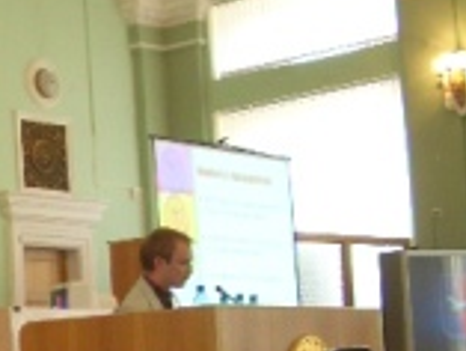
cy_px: 327
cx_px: -193
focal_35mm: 100
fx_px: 1347
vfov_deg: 14.6
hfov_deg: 17.9
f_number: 2.6
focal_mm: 5.8
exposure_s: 1/40
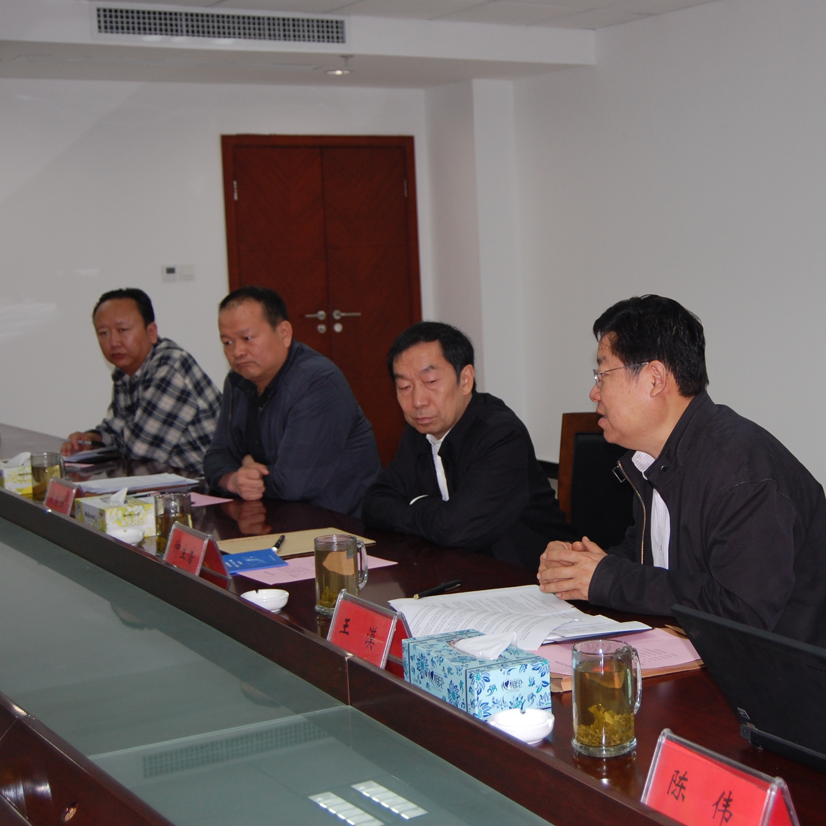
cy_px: 416
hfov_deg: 29.2
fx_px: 1566
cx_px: 597
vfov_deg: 29.6
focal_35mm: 58
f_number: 4.2
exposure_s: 1/60
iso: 400
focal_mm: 30
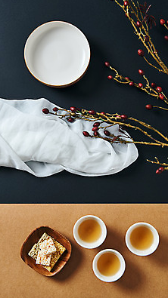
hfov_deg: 22.6
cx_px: 87
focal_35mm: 53
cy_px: 148
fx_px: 420
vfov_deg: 39.2
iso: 100
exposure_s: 1/125
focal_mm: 50
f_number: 16
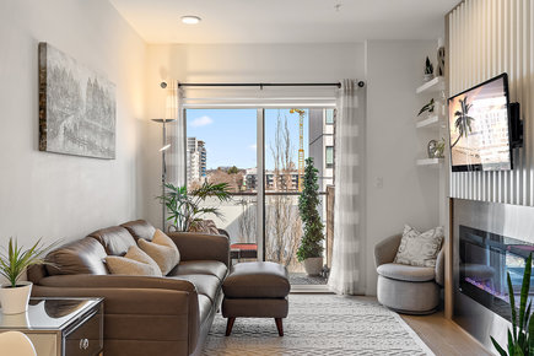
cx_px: 267
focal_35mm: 32
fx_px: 475
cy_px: 178
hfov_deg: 58.7
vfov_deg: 41.1
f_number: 8
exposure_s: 1/30
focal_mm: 32
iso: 320
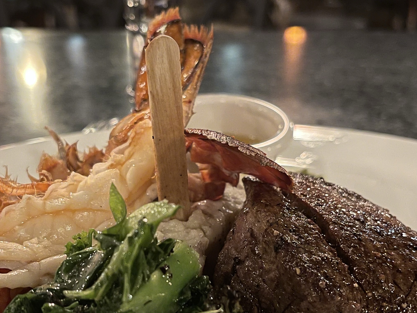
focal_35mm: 52
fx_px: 626
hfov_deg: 36.8
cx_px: 187
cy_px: 191
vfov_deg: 28.0
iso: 500
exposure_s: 1/9
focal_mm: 5.1
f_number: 1.6
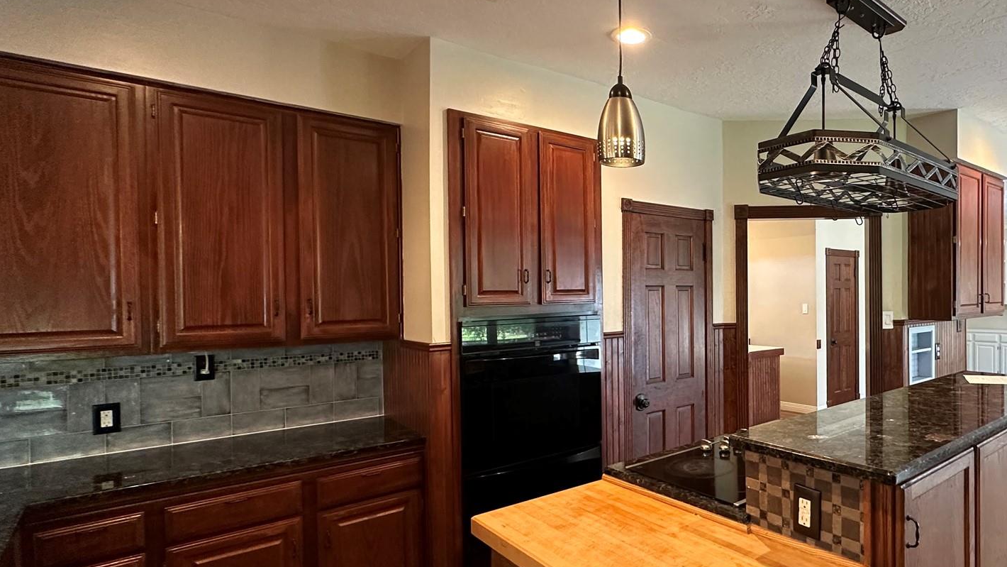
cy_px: 299
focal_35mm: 22
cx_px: 713
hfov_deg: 77.1
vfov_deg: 51.5
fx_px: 587
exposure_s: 1/60
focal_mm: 2.22
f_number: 2.2
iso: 400
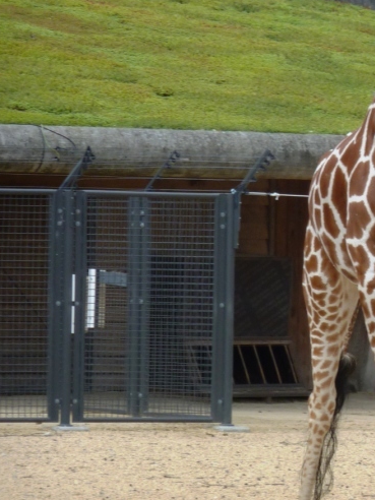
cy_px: 289
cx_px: 367
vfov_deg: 4.9
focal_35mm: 408
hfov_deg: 3.6
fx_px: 5893
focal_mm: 32.1
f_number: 4.5
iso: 80
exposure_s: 1/250
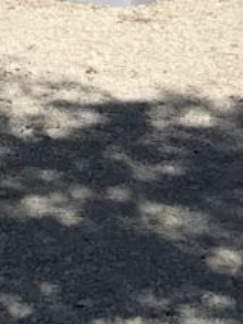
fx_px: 1516
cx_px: -324
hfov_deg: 8.4
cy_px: -275
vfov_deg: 11.3
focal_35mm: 162
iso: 20
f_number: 1.8
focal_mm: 3.99
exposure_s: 1/1996
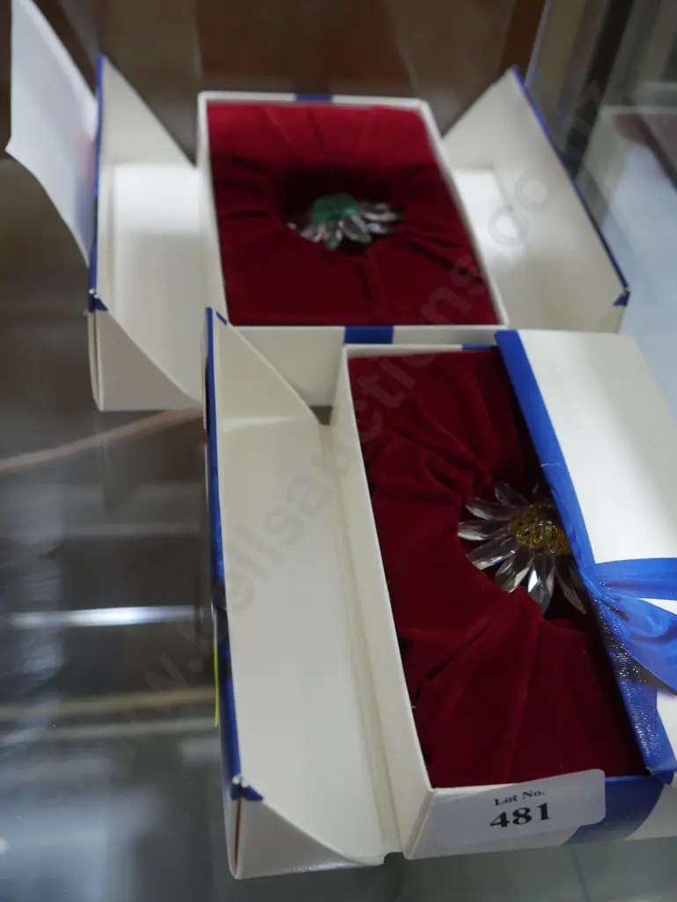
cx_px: 338
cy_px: 451
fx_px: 1042
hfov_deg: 36.0
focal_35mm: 40
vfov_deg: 46.8
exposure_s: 1/60
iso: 800
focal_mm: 20
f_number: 4.4
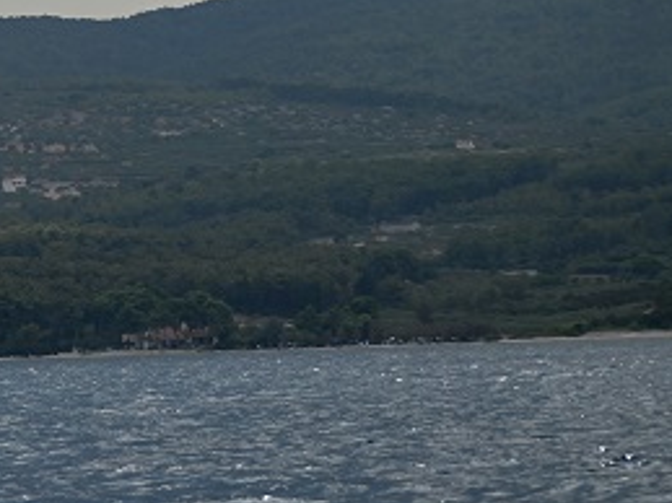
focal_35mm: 260
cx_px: -366
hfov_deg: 7.5
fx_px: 5045
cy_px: -56
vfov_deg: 5.7
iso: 100
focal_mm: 70
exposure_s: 1/1000
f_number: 4.5
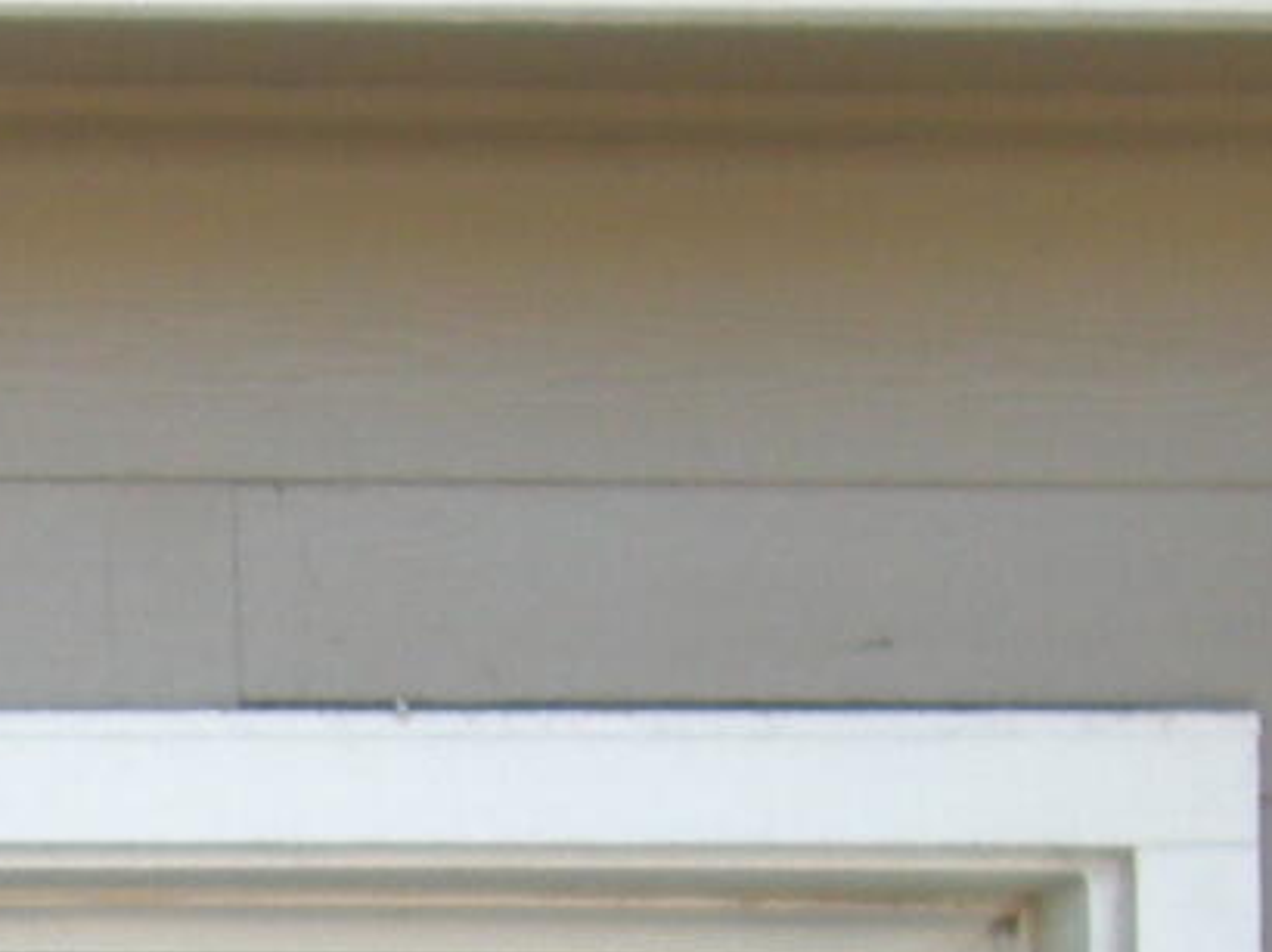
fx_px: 9952
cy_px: 2264
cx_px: -2246
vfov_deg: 5.3
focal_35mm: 271
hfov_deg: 6.8
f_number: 2.8
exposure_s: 1/63
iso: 64
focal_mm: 7.9
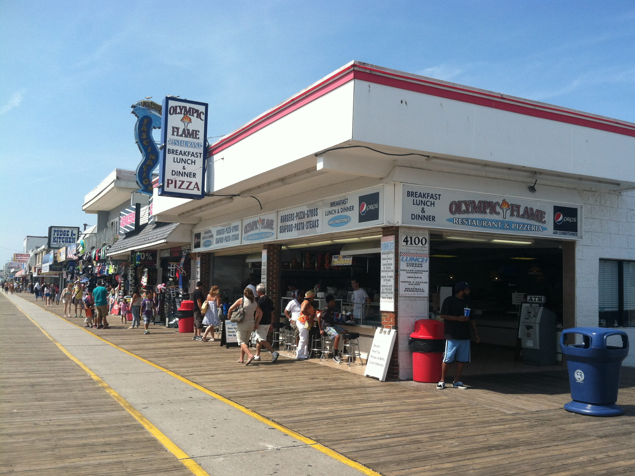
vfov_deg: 39.7
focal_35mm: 36
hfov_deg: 51.3
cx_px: 325
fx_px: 660
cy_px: 239
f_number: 2.8
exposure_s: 1/1111
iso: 80
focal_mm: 3.85
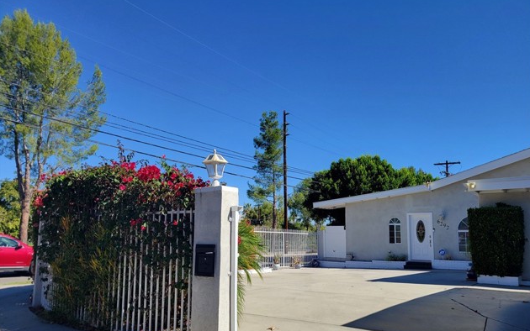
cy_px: 190
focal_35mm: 28
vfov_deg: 44.4
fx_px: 405
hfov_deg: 66.5
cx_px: 268
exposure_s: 1/2111
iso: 40
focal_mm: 5.4
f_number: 1.8
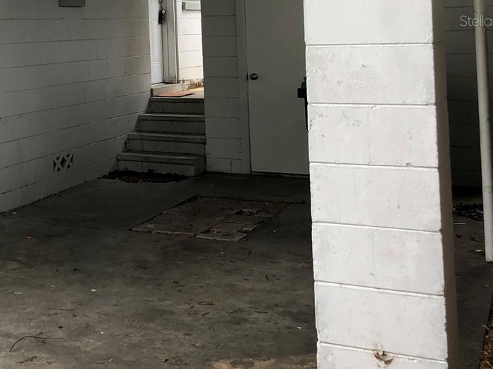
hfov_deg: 27.8
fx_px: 911
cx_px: -37
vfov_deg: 22.3
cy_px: 20
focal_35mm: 64
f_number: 1.8
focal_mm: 3.99
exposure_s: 1/120
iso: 25
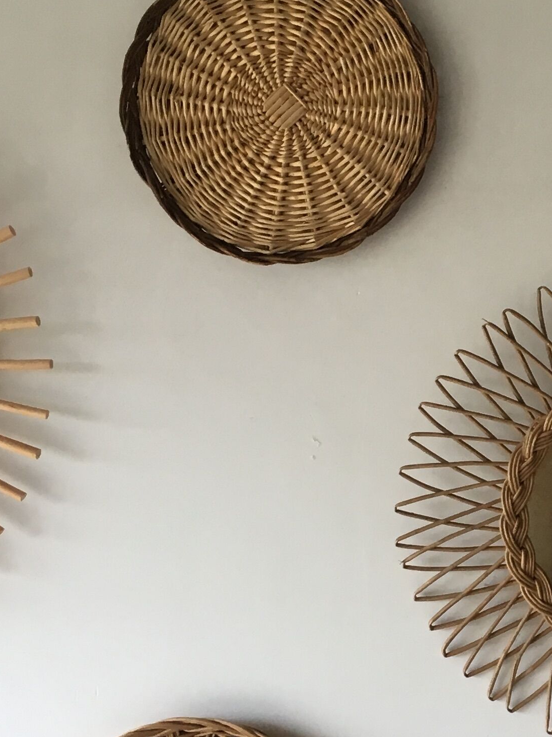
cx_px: 623
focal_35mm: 80
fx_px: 1701
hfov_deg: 17.7
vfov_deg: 24.2
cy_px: 523
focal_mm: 4.15
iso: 64
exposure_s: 1/33
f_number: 2.2
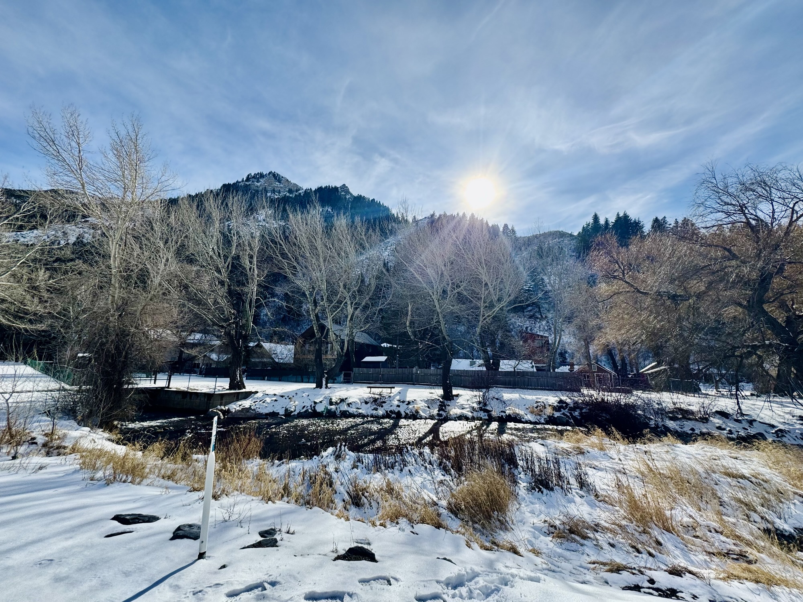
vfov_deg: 85.7
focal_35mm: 14
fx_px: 325
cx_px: 402
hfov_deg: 102.1
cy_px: 301
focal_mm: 2.22
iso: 50
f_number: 2.2
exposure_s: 1/1976
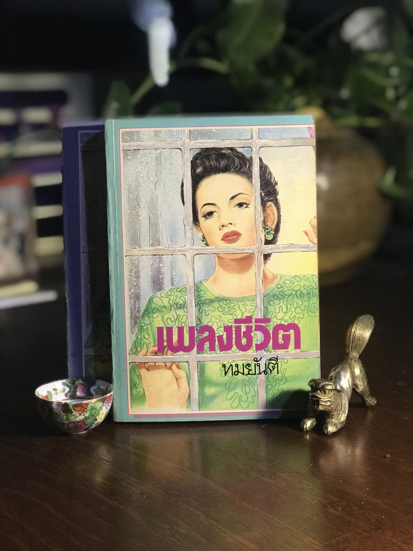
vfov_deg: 33.8
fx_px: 907
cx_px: 206
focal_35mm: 57
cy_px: 276
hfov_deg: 25.7
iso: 125
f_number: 2.8
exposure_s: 1/50
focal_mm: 6.6
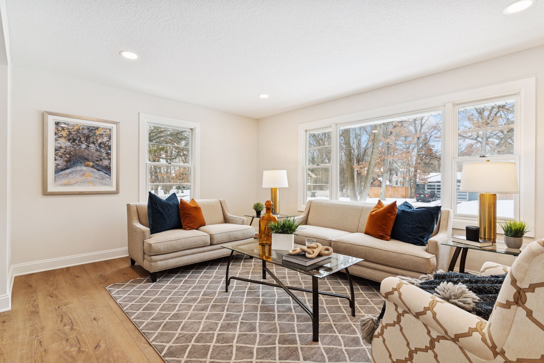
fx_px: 257
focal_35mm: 17
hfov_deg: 93.3
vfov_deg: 70.4
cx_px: 272
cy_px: 182
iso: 400
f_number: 8
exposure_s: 1/30
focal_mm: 17
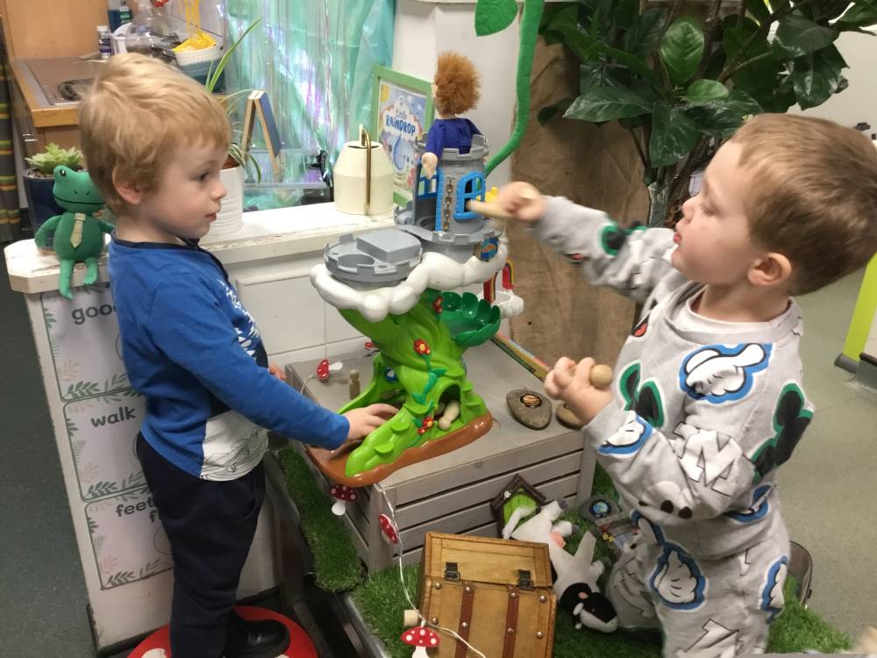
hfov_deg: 58.4
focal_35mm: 31
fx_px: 785
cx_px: 438
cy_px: 329
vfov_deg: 45.4
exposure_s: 1/33
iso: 125
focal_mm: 3.3
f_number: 2.4
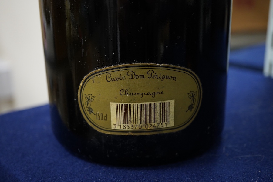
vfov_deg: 29.9
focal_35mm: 45
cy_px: 91
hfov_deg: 43.6
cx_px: 136
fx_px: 341
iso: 1250
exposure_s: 1/125
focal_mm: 30
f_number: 6.3
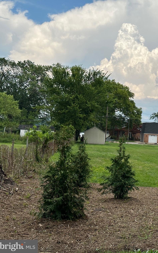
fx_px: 468
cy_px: 126
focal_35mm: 68
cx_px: 166
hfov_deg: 18.5
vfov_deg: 30.2
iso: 64
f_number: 1.78
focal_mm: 6.86
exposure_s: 1/5000
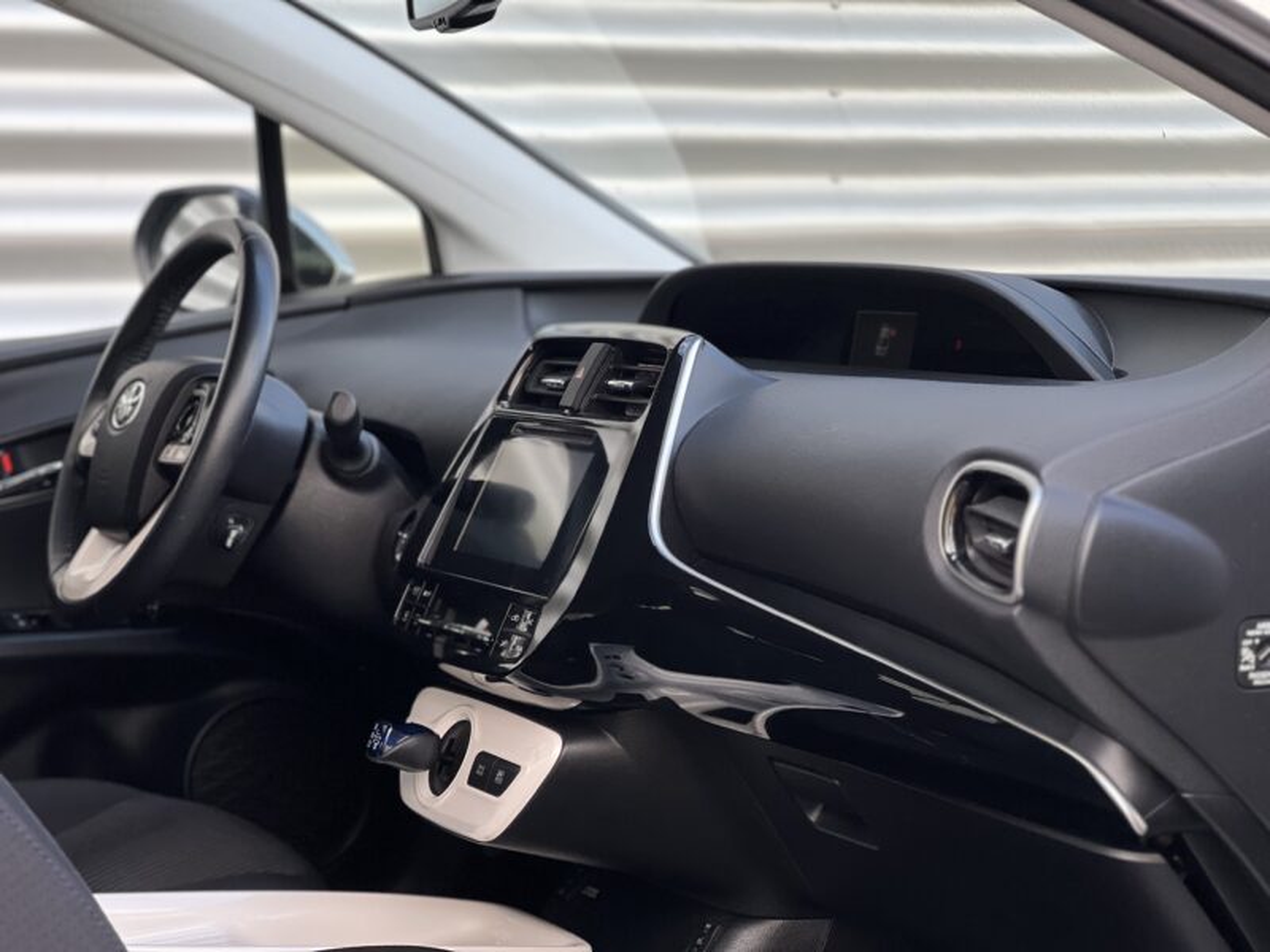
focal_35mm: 77
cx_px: 635
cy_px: 476
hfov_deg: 25.3
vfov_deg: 19.1
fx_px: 2825
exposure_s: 1/121
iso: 40
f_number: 2.8
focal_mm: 9
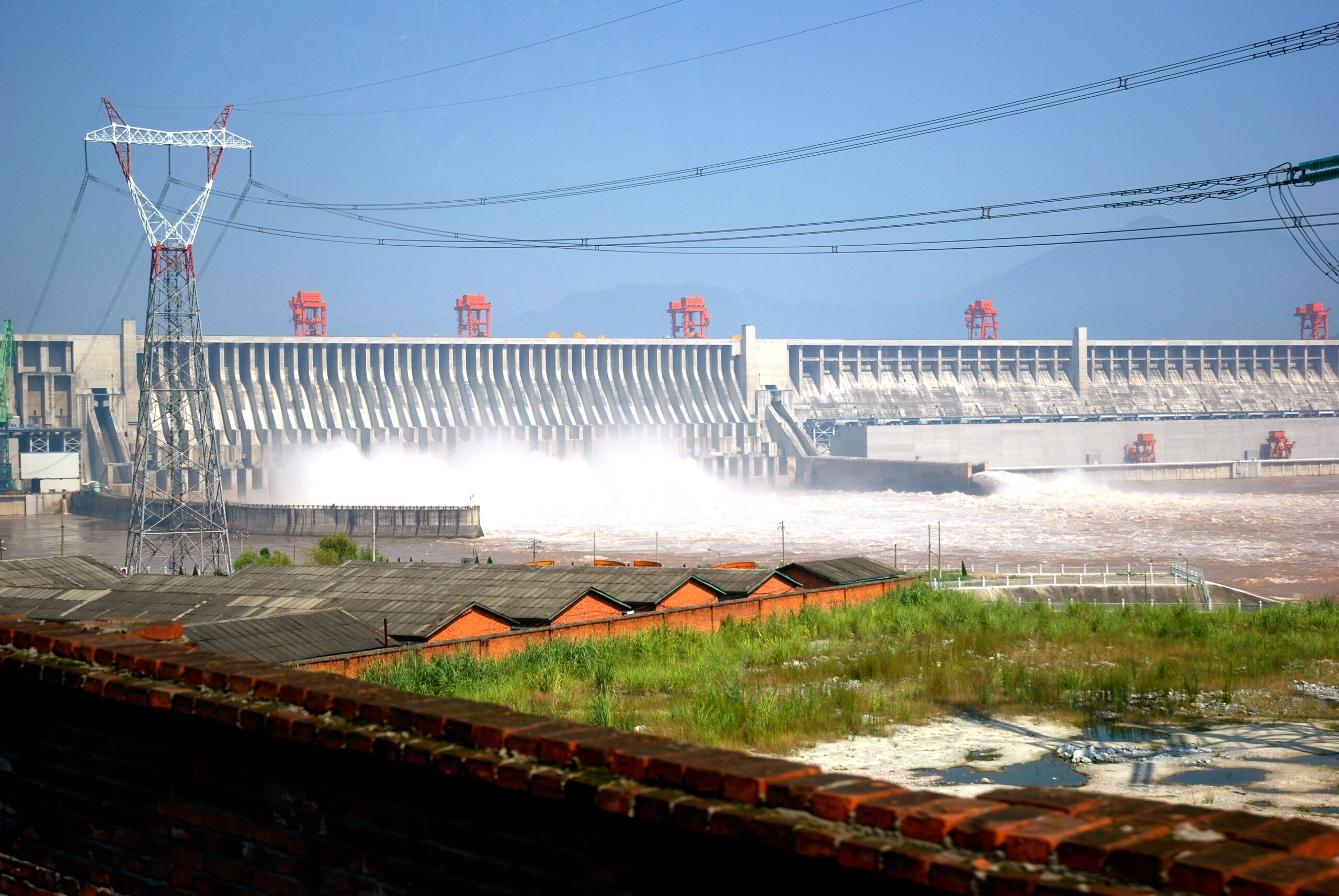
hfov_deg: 35.0
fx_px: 2123
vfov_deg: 23.8
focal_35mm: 57
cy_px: 448
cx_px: 670
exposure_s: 1/1000
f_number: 4.2
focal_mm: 38
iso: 125
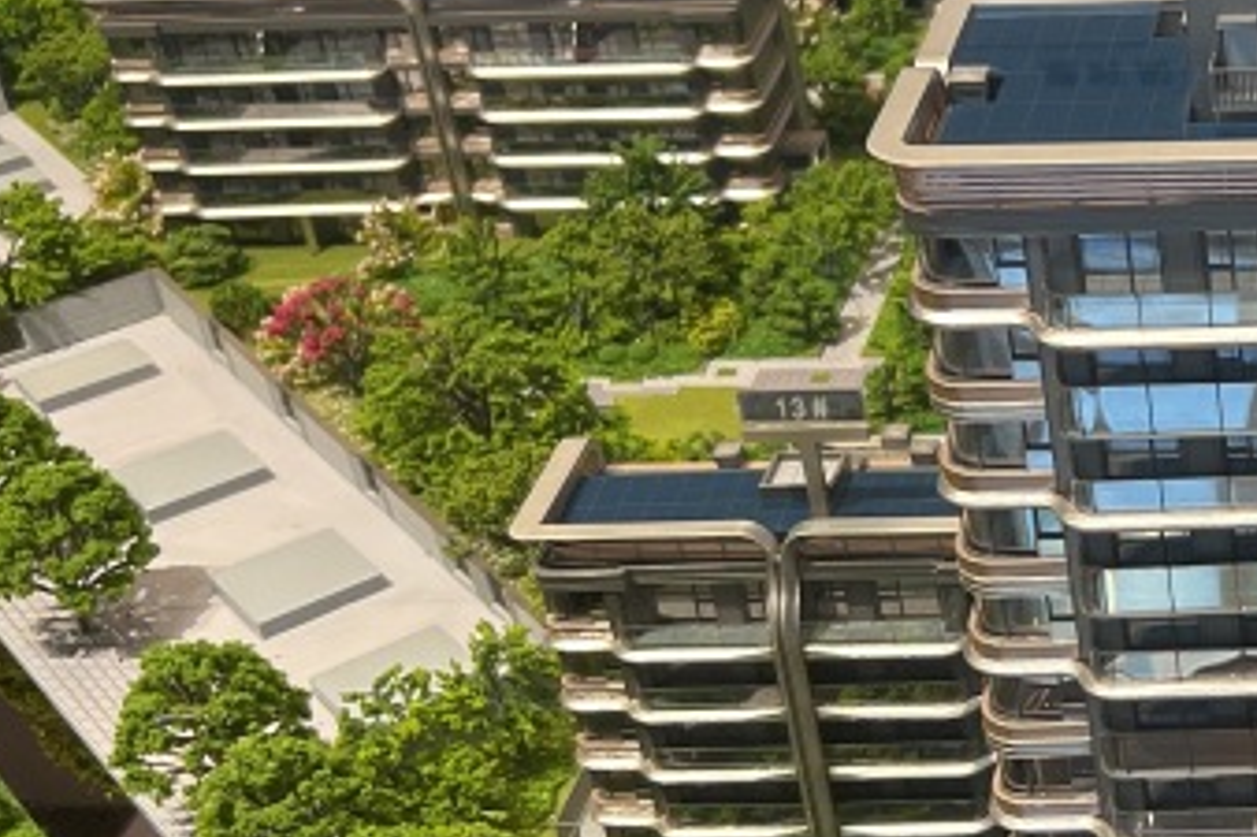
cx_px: 1510
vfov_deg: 17.0
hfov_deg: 23.2
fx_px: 2792
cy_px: 465
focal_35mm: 80
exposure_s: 1/85
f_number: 1.5
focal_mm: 5.7
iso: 125
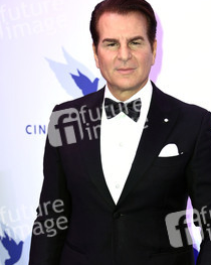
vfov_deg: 13.8
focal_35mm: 140
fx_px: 1094
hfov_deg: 11.0
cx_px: 126
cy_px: 173
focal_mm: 98
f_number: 5.6
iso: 1000
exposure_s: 1/250
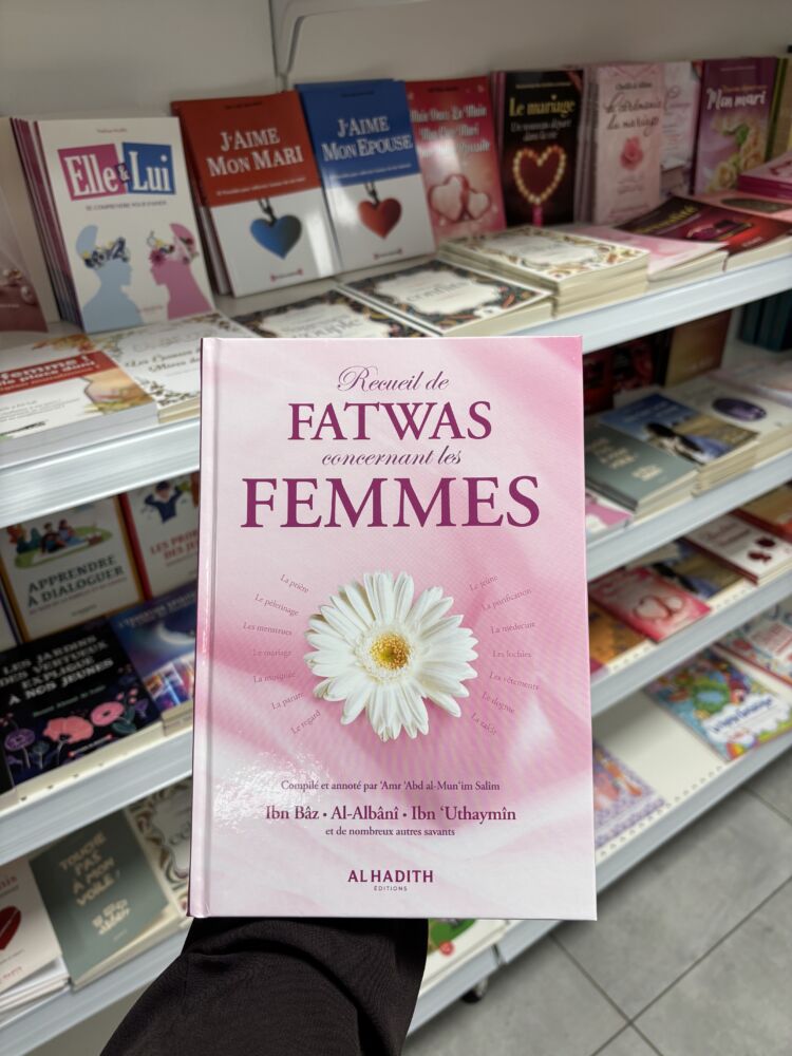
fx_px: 793
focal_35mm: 26
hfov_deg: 53.1
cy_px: 528
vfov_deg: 67.3
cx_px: 396
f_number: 1.6
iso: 64
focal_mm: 5.96
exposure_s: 1/100
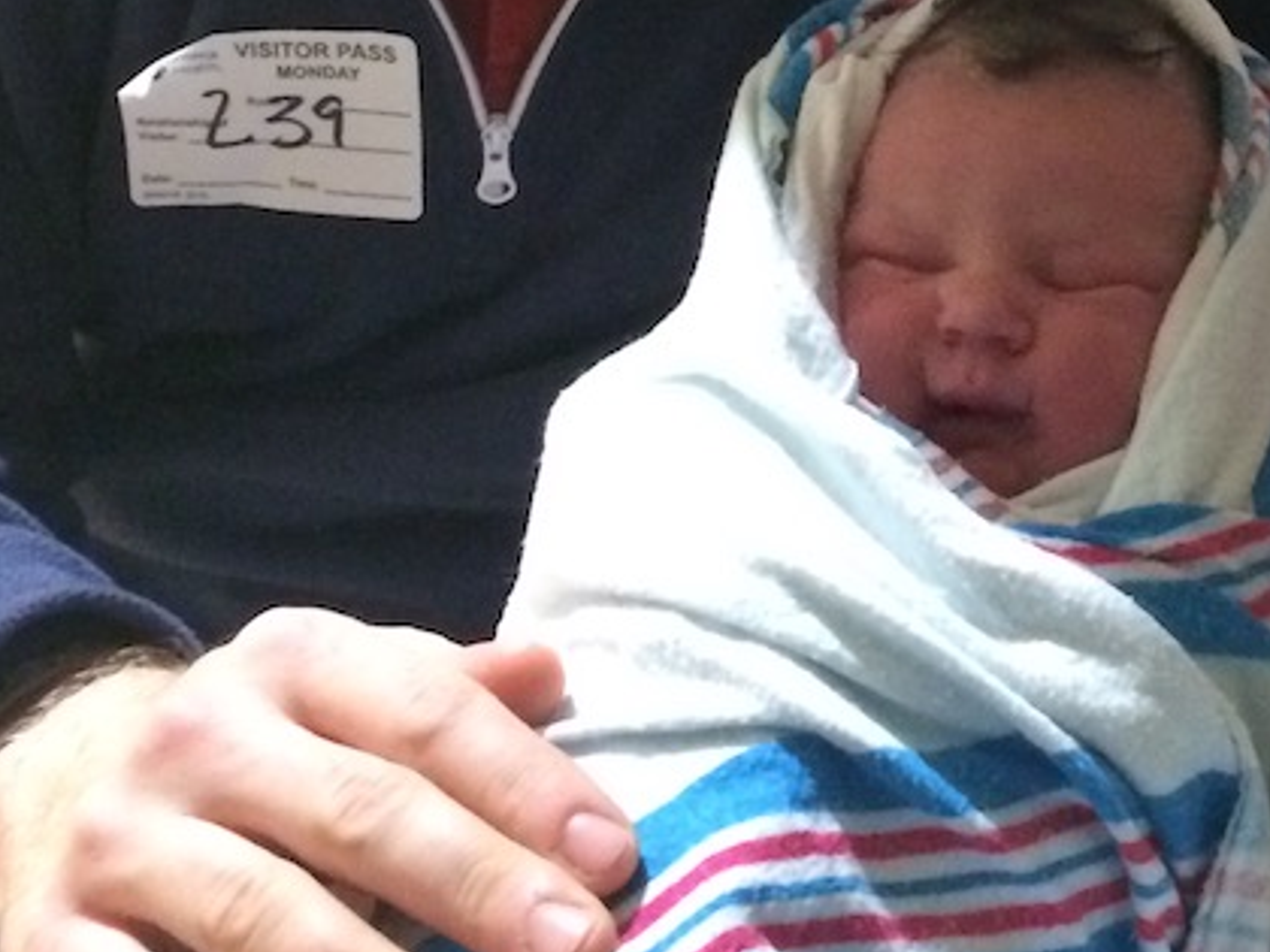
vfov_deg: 16.3
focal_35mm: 87
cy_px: -198
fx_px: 3192
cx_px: 1222
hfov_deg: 21.8
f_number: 2.2
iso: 500
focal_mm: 4.15
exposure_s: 1/15
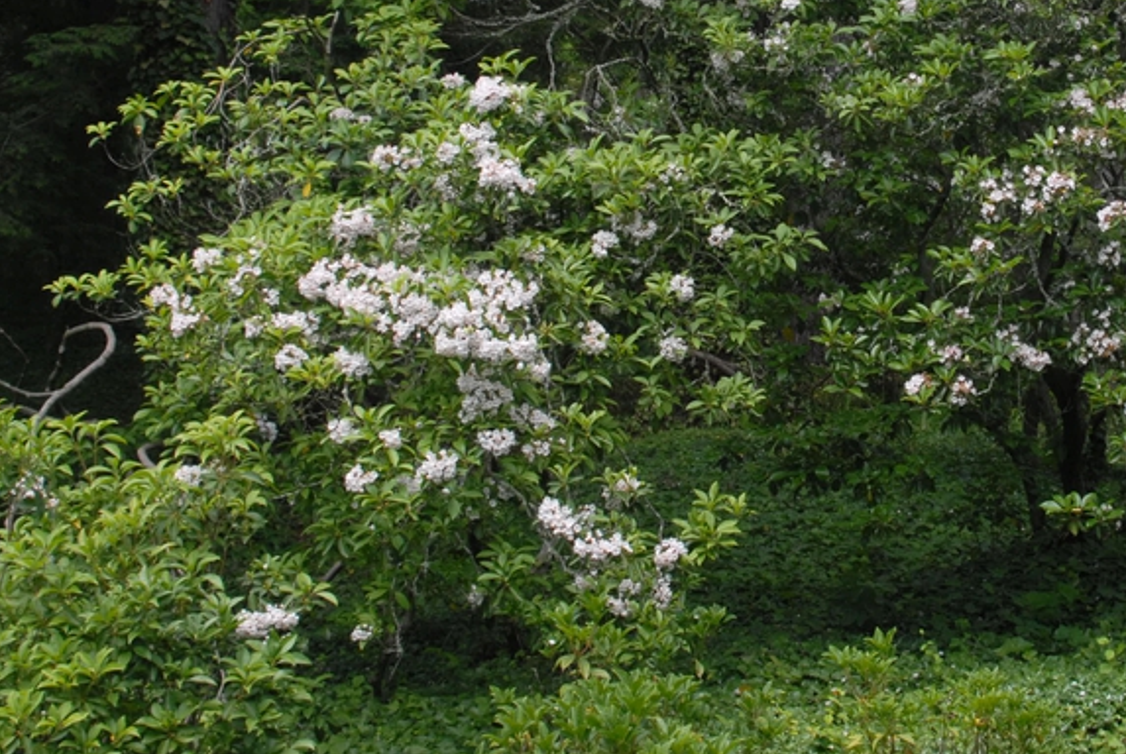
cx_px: 912
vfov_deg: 18.1
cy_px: 131
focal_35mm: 75
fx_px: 2349
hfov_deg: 26.4
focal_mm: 28
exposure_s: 1/180
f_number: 7.1
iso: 400
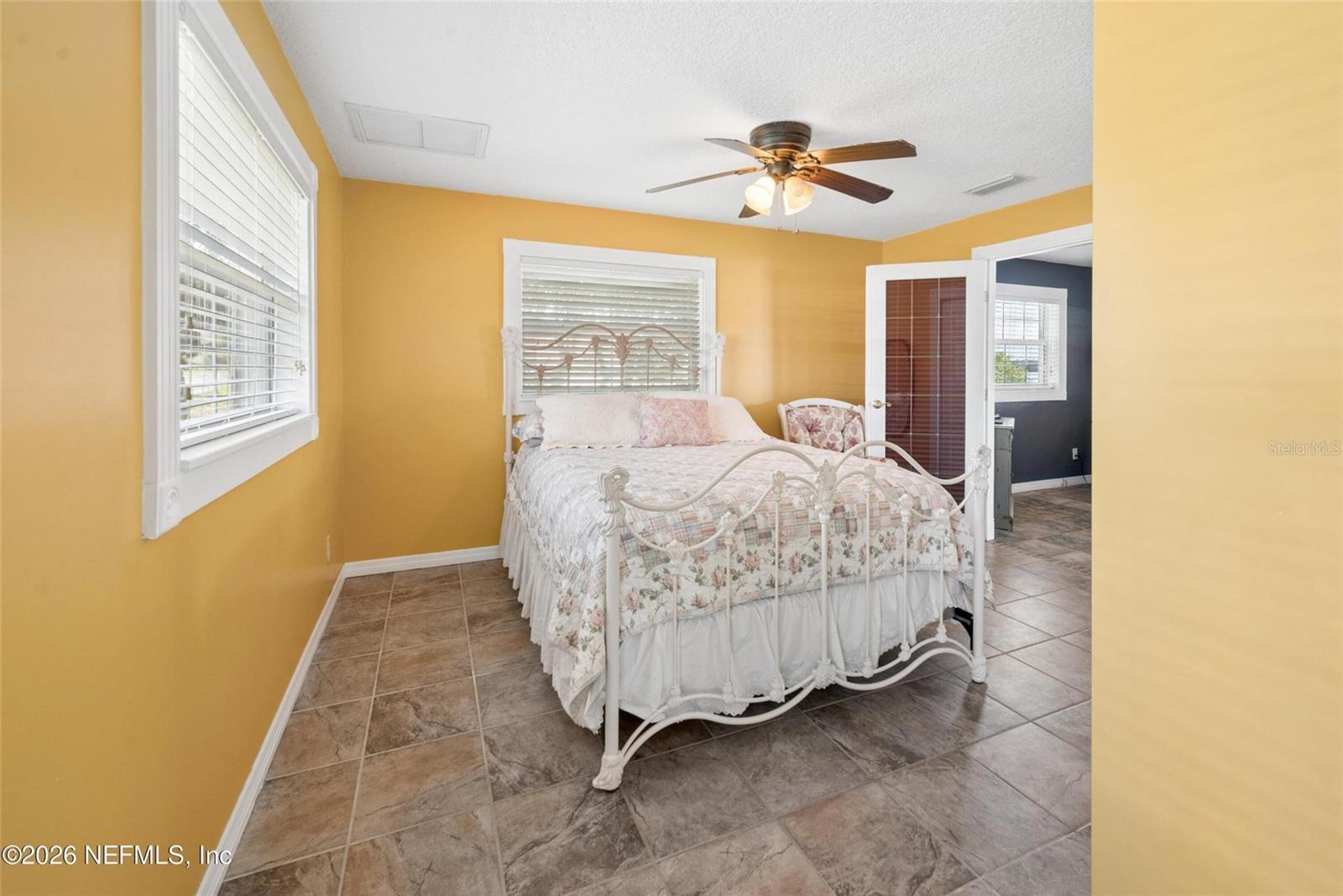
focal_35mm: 14
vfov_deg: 81.2
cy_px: 448
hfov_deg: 104.2
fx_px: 522
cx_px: 672
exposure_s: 1/40
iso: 400
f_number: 8
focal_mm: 14
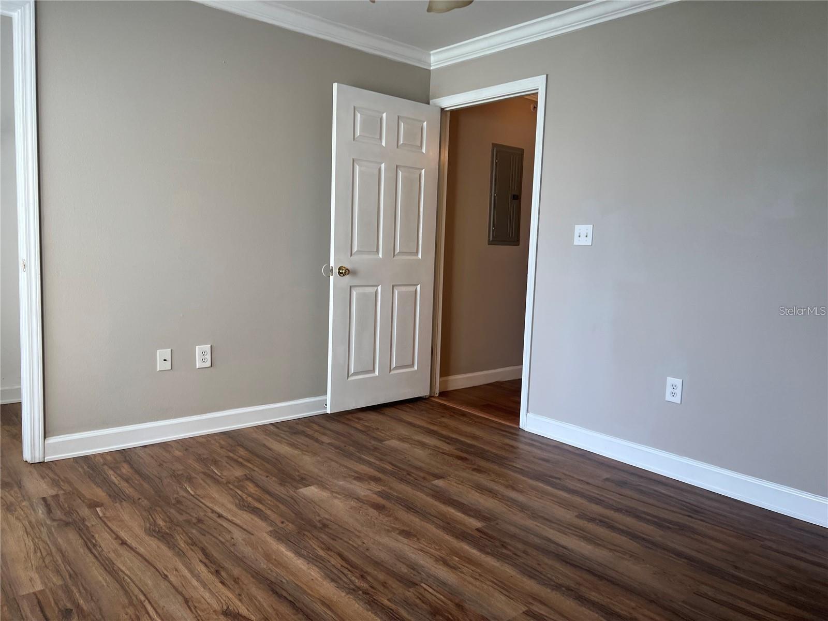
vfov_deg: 53.1
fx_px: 622
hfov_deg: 67.3
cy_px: 310
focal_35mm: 26
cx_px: 414
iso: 64
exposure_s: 1/159
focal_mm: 5.7
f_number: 1.5
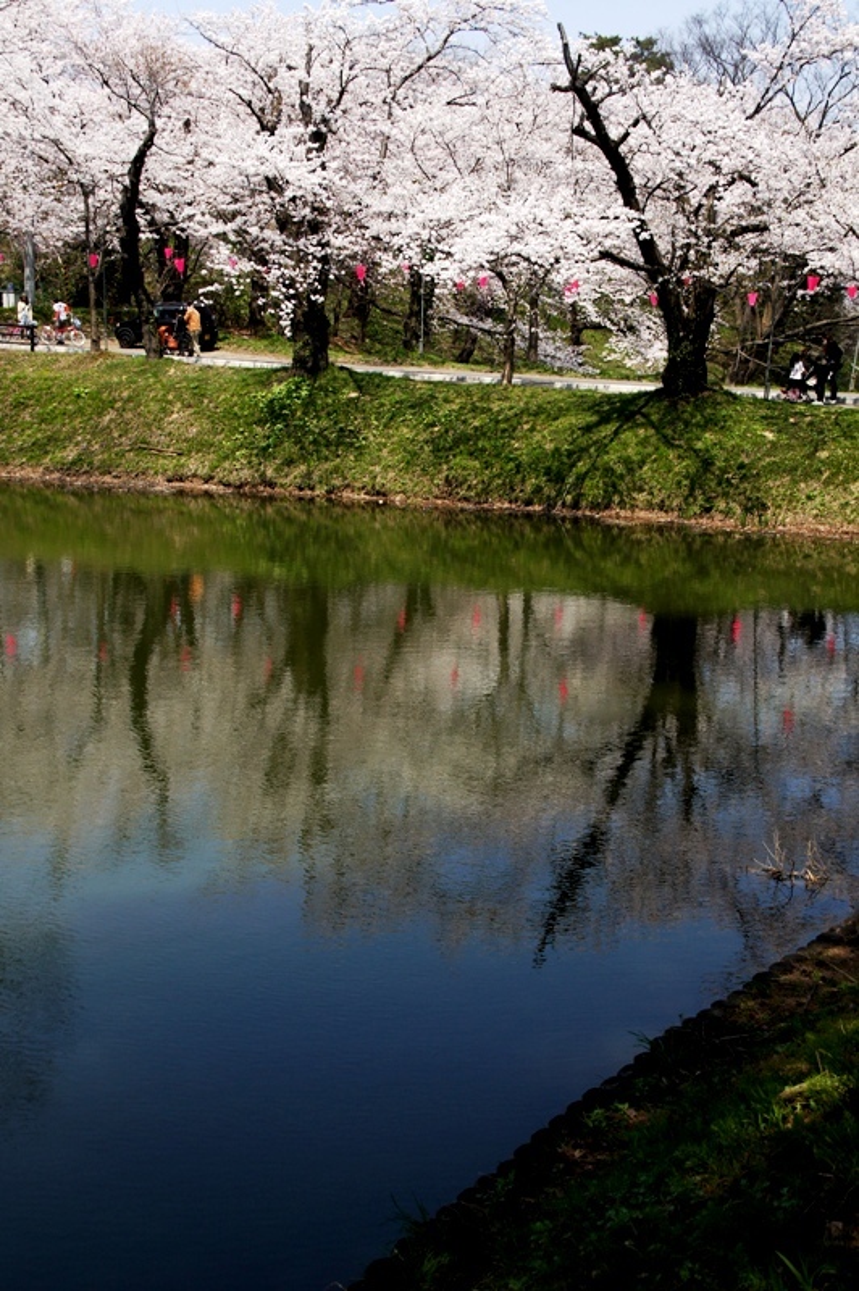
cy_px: 646
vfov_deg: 37.9
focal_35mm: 52
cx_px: 430
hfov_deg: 25.7
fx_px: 1882
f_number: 7.1
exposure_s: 1/1000
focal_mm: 35
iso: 200
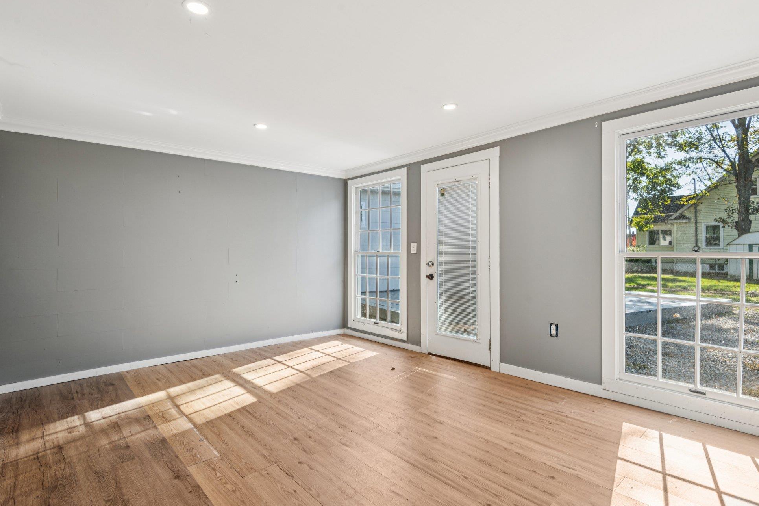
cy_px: 253
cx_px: 371
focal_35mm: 17
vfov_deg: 70.4
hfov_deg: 93.3
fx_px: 358
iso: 125
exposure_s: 1/20
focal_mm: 16
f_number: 8
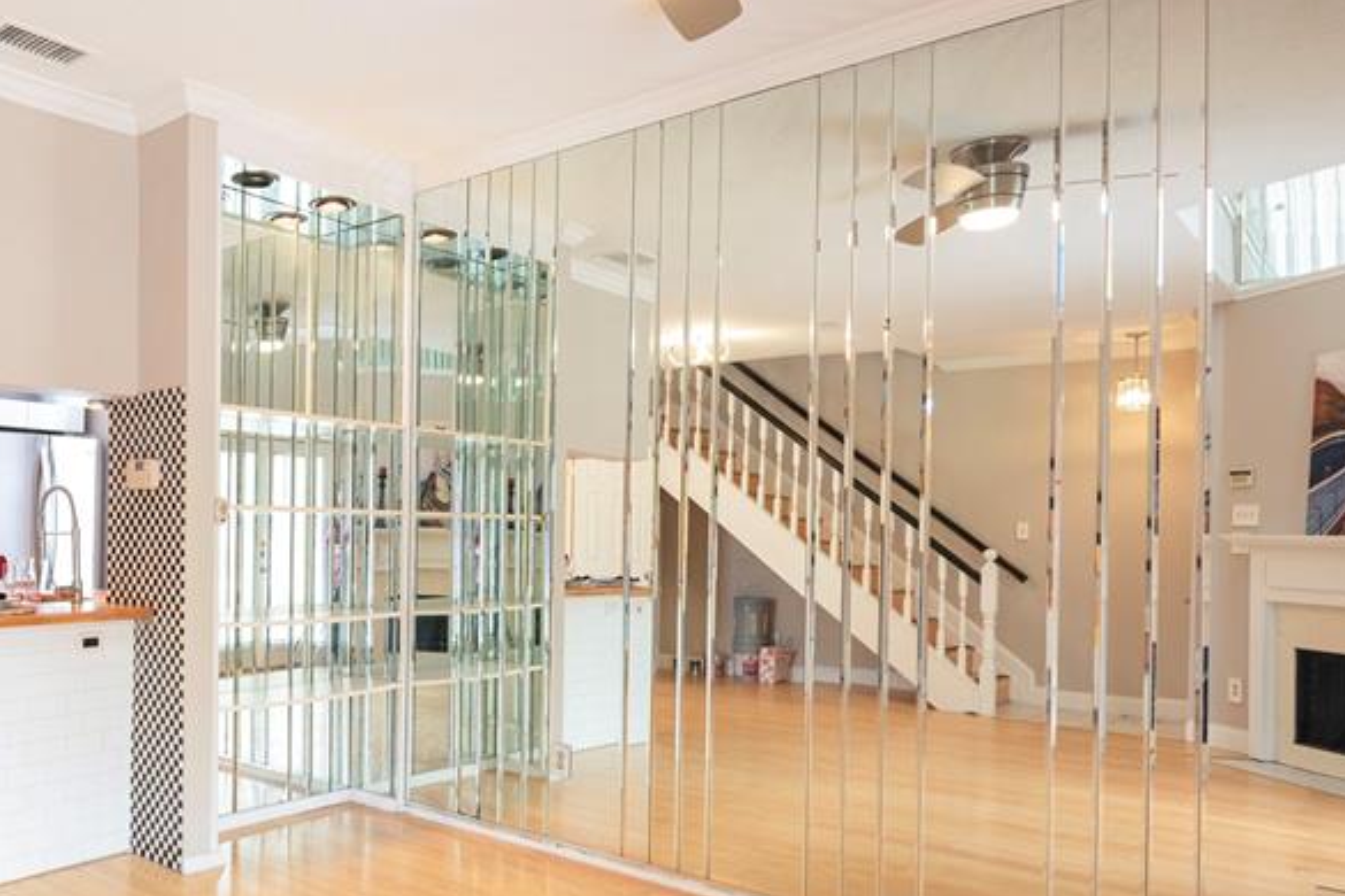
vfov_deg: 46.2
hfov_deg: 59.9
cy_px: 525
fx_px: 1046
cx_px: 255
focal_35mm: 28
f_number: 7.1
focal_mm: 16
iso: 100
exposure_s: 1/2
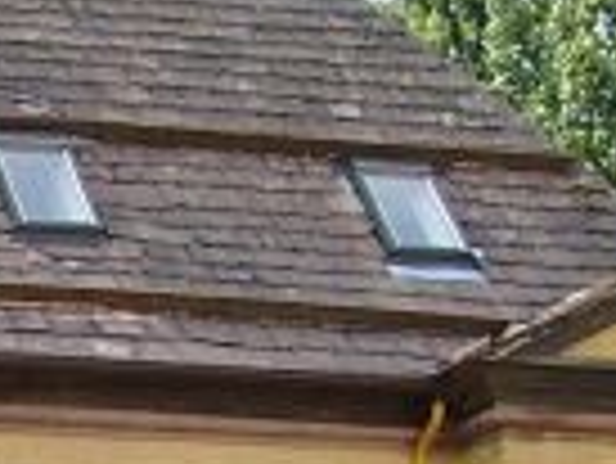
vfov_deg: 5.1
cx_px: -679
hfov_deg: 6.5
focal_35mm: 292
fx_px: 5201
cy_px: 595
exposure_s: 1/174
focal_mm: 10.4
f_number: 4
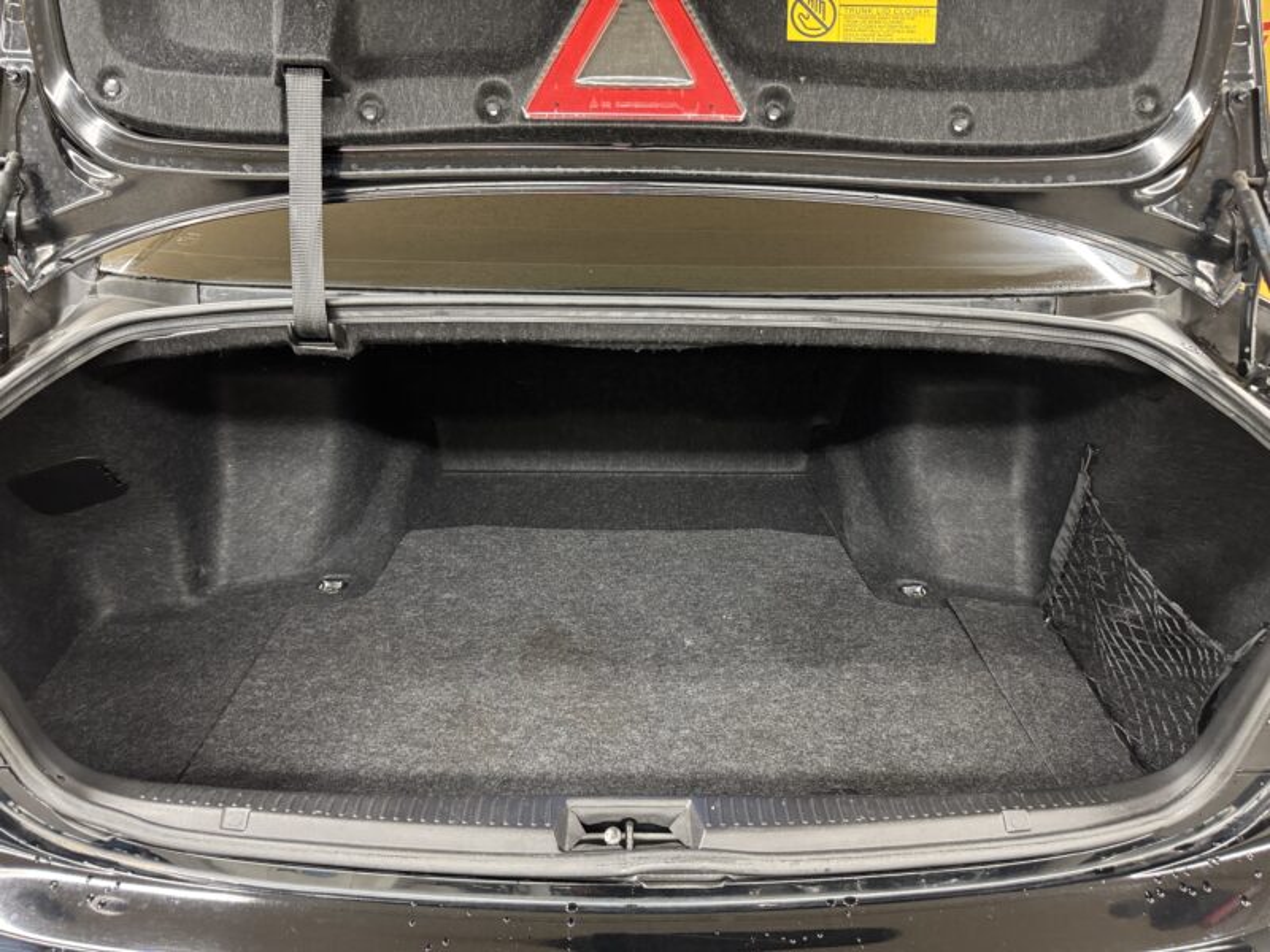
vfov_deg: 56.8
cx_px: 635
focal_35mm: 24
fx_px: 881
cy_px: 476
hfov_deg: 71.6
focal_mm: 6.76
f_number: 1.78
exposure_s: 1/33
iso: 640
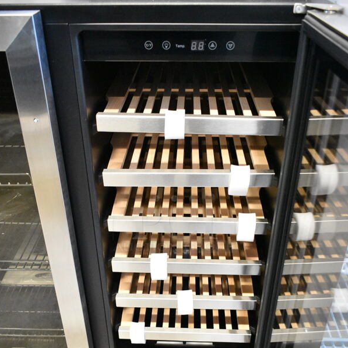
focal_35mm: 39
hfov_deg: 42.8
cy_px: 222
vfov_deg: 42.4
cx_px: 174
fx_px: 444
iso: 6400
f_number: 4.5
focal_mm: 20
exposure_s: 1/80
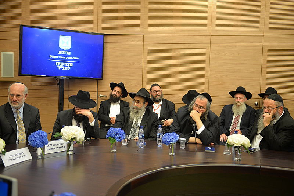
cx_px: 147
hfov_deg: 41.1
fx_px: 392
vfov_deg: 28.1
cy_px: 98
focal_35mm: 48
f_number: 2.8
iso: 2000
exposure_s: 1/125
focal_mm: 48
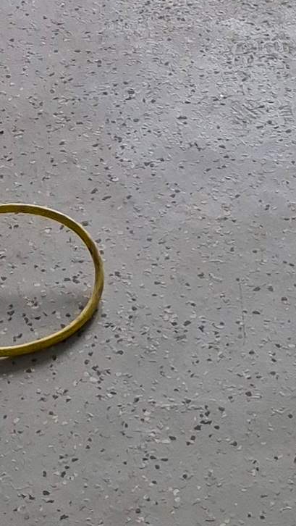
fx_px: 1923
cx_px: 356
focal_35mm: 138
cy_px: 146
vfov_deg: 15.5
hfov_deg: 8.7
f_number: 1.8
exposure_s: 1/120
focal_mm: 5.4
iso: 160
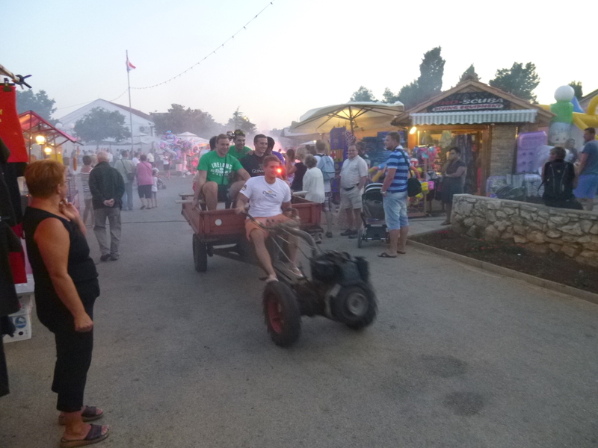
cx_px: 299
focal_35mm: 25
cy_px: 224
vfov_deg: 54.9
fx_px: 432
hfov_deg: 69.4
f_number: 3.1
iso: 400
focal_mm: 4.5
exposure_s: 1/40
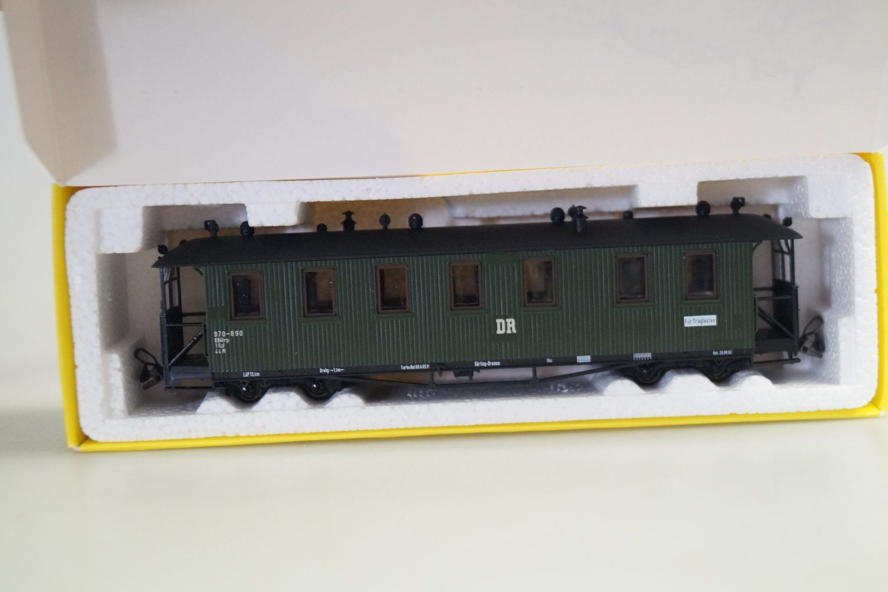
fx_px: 1480
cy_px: 296
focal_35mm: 60
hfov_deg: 33.4
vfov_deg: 22.6
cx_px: 444
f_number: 5.6
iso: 2000
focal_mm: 40
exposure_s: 1/160
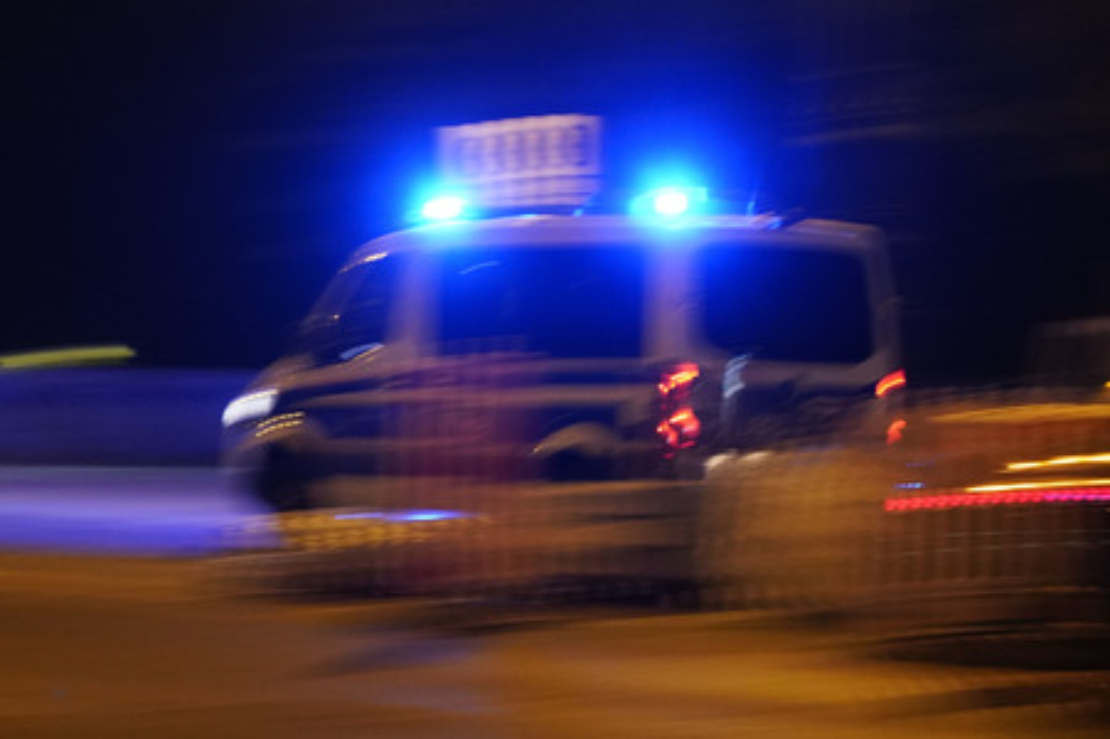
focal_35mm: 96
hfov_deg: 21.3
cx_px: 555
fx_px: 2958
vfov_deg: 14.2
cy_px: 370
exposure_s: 1/15
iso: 3200
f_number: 4.5
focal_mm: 96
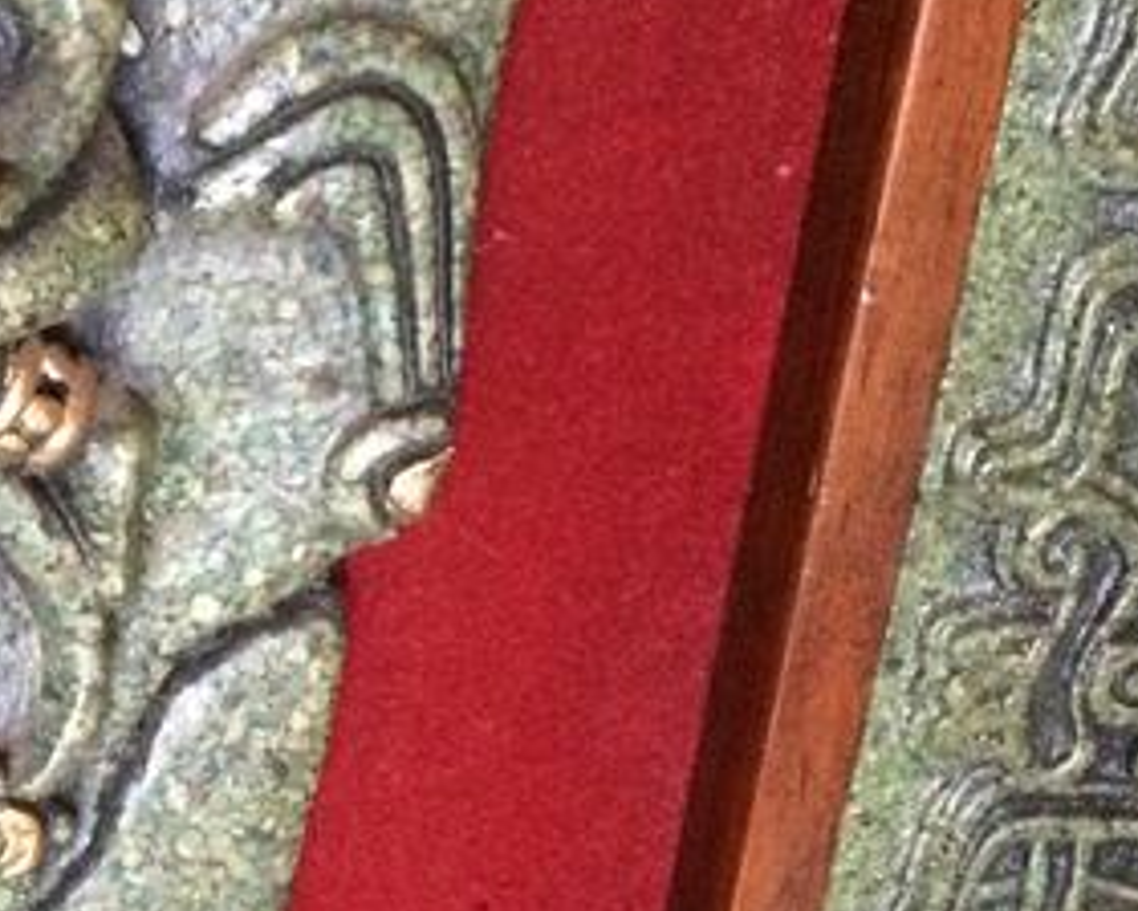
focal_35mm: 94
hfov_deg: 18.0
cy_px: 612
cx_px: -610
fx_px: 3166
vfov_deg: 16.3
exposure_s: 1/24
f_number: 2.2
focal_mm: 4.12
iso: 320
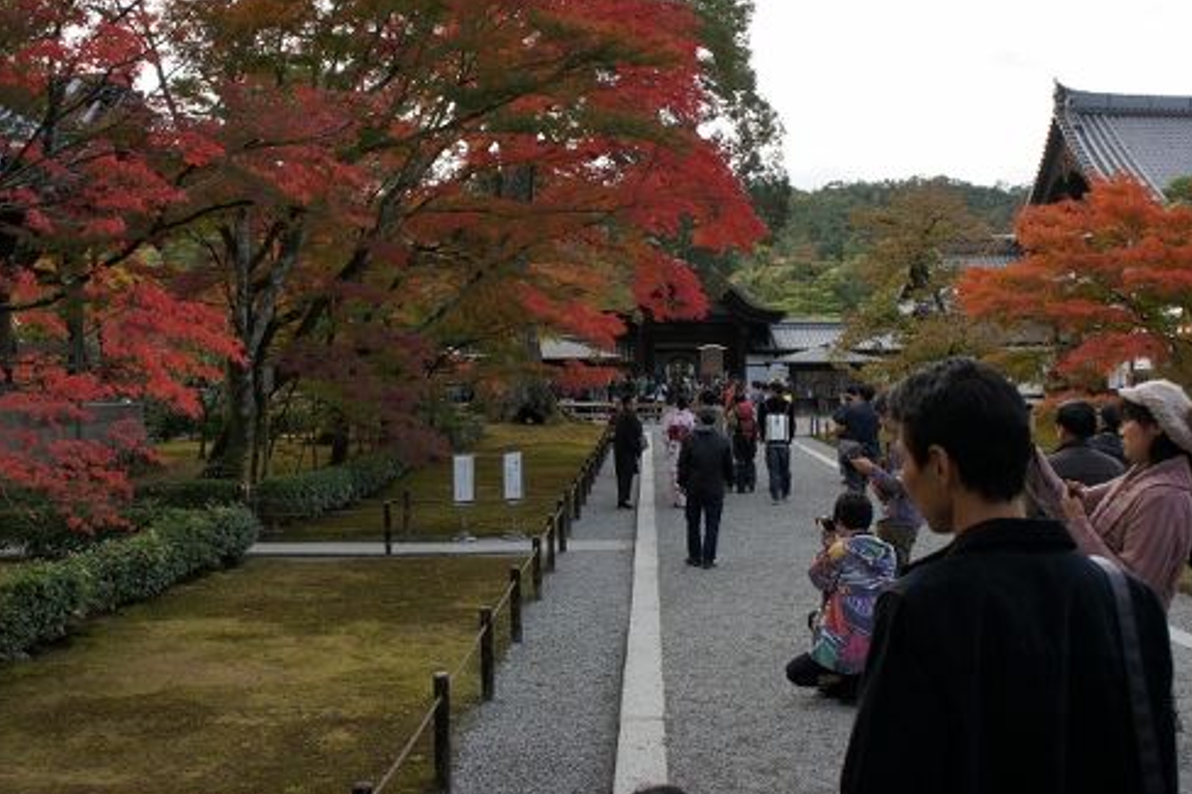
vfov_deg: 30.4
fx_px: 1456
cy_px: 304
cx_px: 628
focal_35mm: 44
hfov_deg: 44.5
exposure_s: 1/125
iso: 200
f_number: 6.3
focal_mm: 22
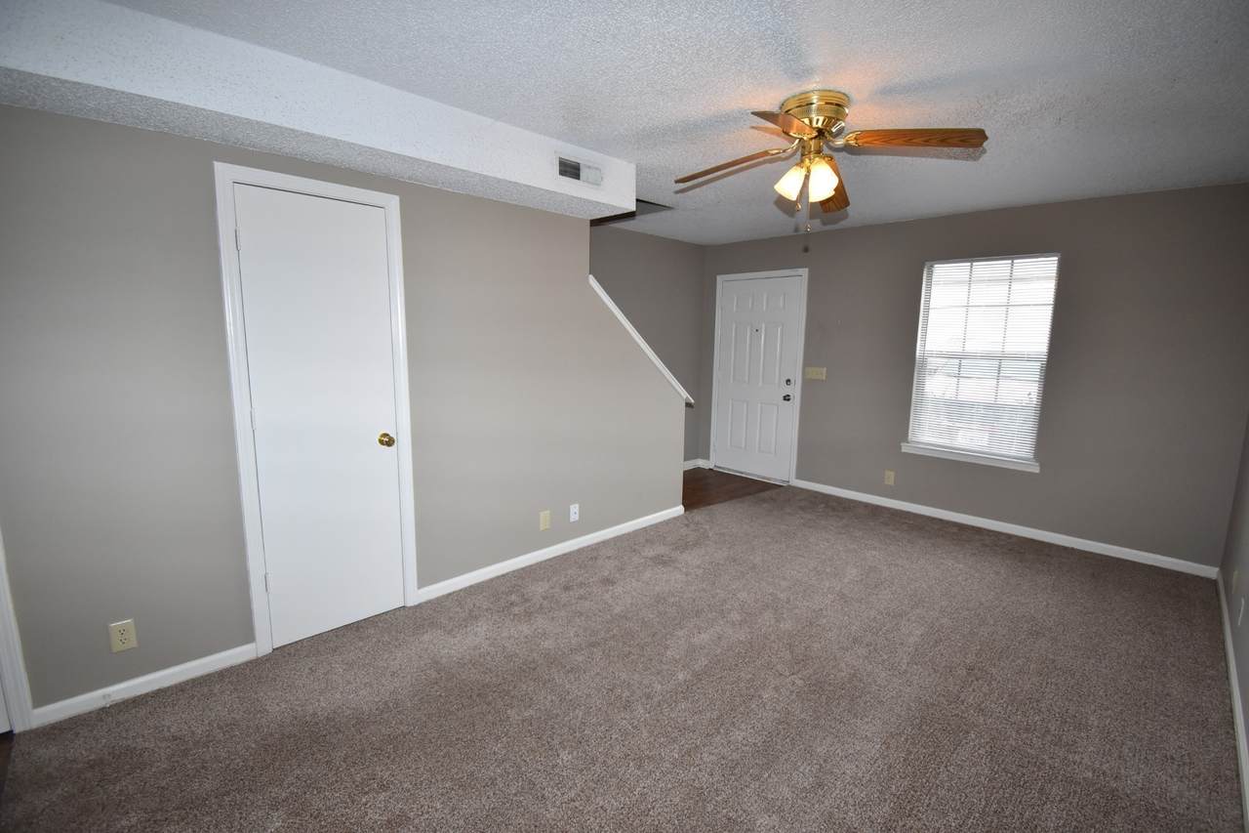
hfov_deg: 100.4
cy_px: 416
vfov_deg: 77.3
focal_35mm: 15
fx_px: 520
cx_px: 624
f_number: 4.5
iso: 800
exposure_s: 1/125
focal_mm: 10
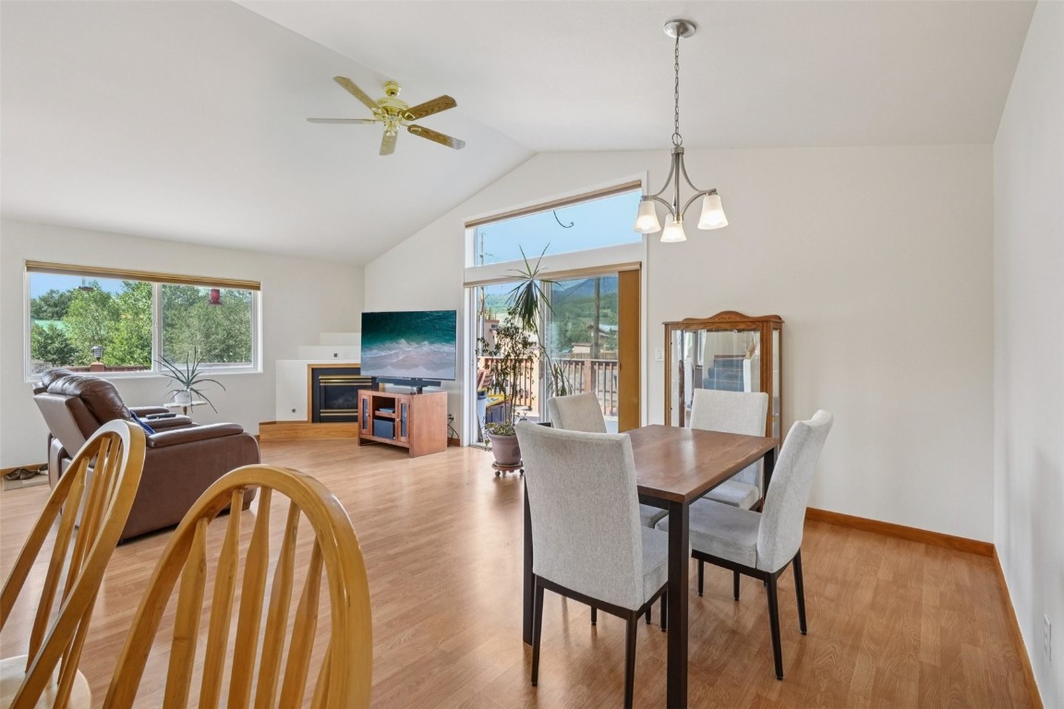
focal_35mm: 15
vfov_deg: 77.3
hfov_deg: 100.4
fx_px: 443
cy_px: 354
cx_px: 532
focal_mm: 10
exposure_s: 1/20
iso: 800
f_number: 8
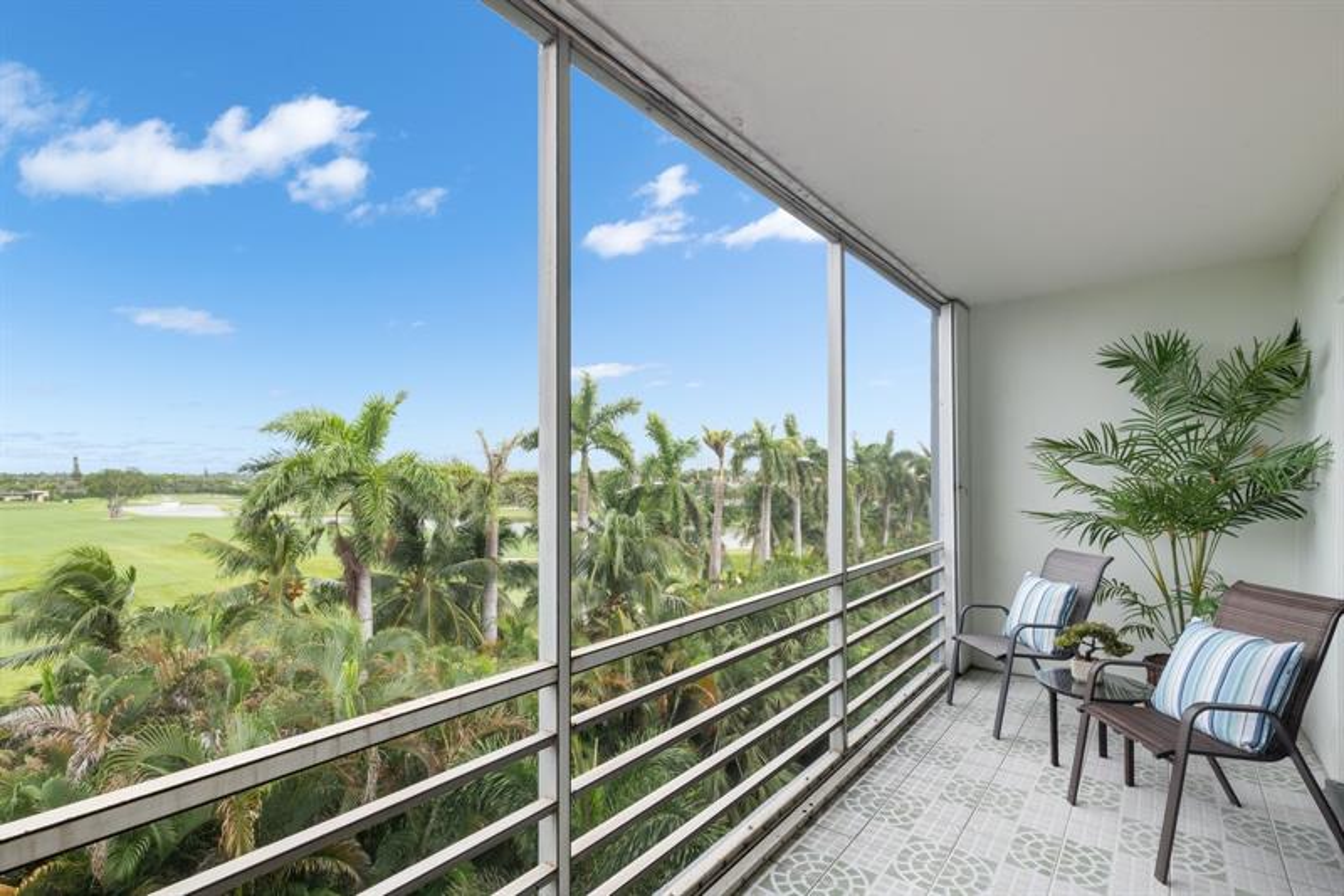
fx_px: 597
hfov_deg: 96.7
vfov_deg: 73.7
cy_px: 448
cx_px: 672
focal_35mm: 16
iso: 200
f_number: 10
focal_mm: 16
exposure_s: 1/100
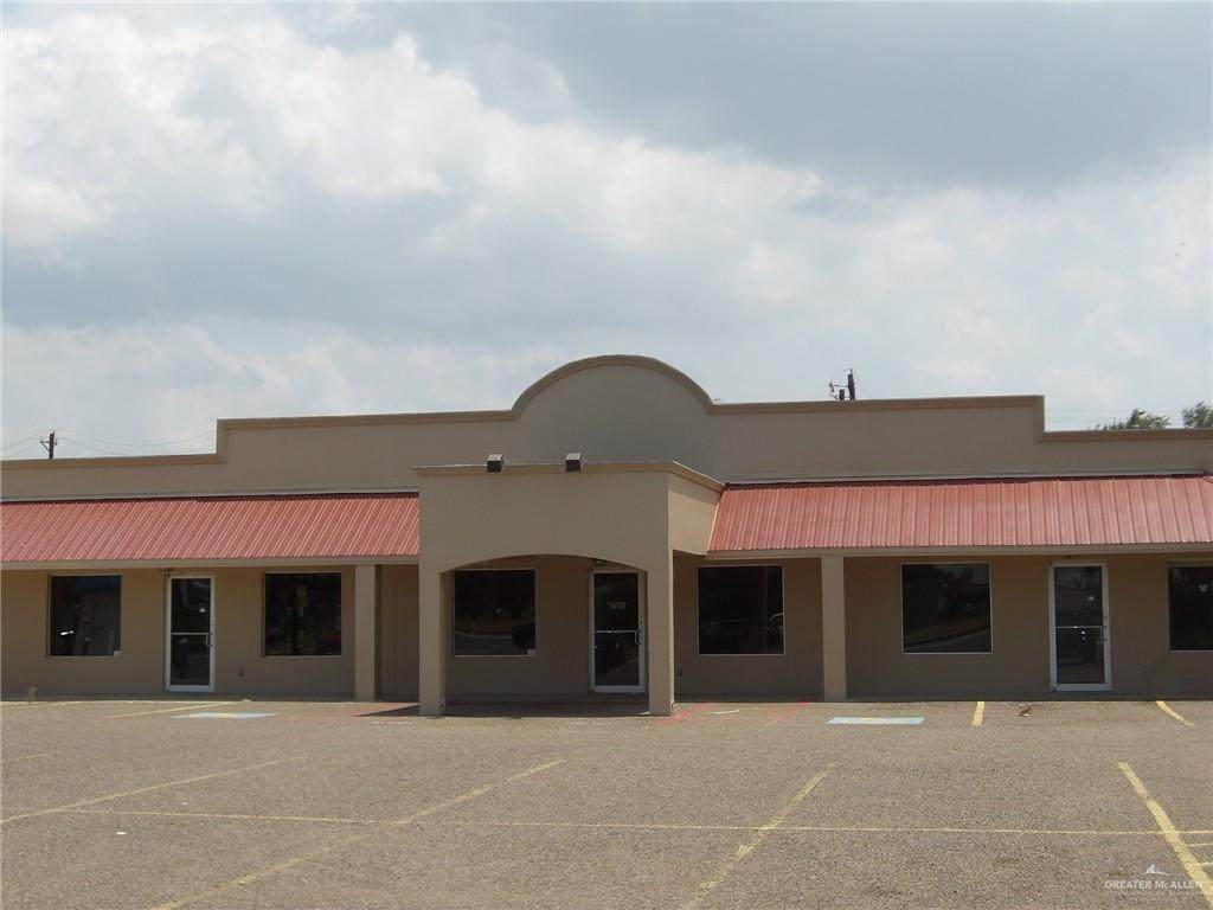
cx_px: 606
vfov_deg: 27.5
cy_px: 455
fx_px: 1857
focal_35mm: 53
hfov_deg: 36.2
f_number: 4.2
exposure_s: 1/978
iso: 100
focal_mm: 9.4
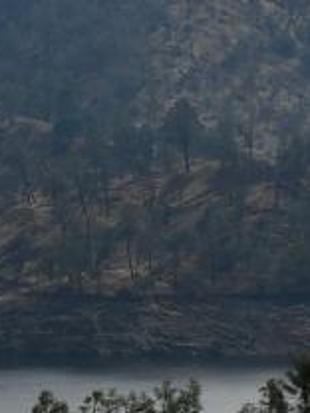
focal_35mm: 278
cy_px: 8
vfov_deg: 7.1
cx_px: -352
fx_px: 3319
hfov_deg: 5.2
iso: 100
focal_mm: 27
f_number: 10
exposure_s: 1/400
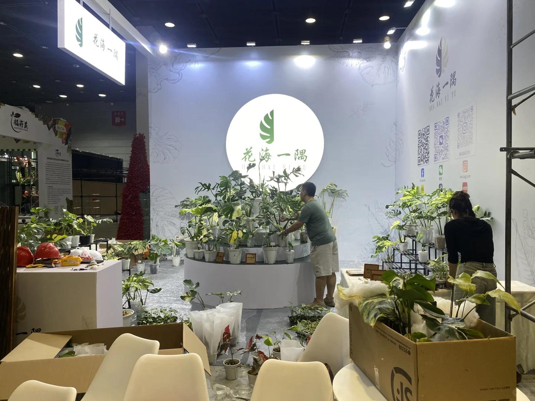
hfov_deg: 67.3
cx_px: 268
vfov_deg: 53.1
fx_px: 402
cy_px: 200
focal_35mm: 26
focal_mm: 4.25
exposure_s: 1/100
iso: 50
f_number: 1.8
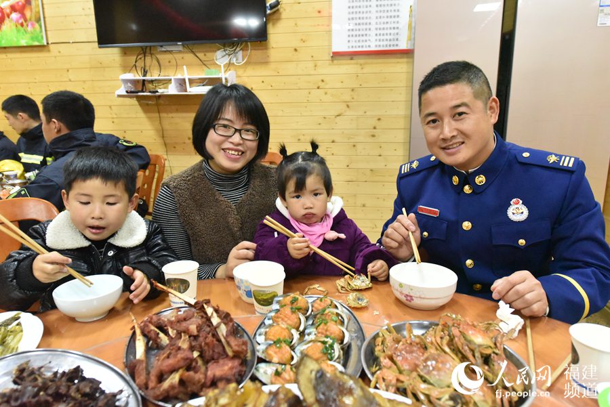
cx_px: 305
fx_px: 407
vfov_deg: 53.2
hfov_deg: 73.7
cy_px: 204
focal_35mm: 24
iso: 12800
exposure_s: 1/200
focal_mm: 24
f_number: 2.8
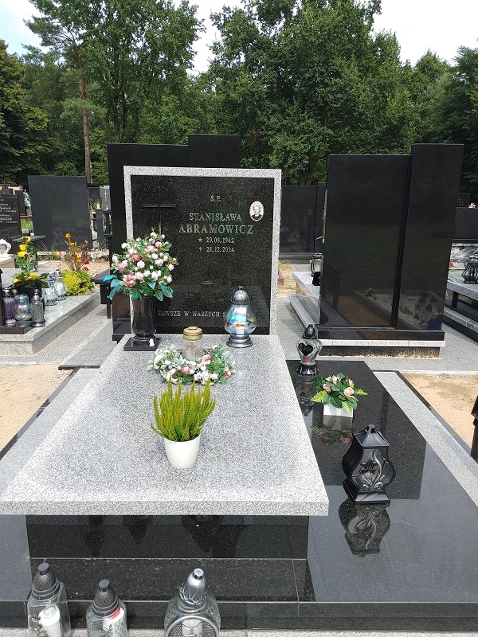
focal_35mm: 26
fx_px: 479
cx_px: 239
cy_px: 318
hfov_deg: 53.1
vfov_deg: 67.3
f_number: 1.8
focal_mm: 4.81
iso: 50
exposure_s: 1/820
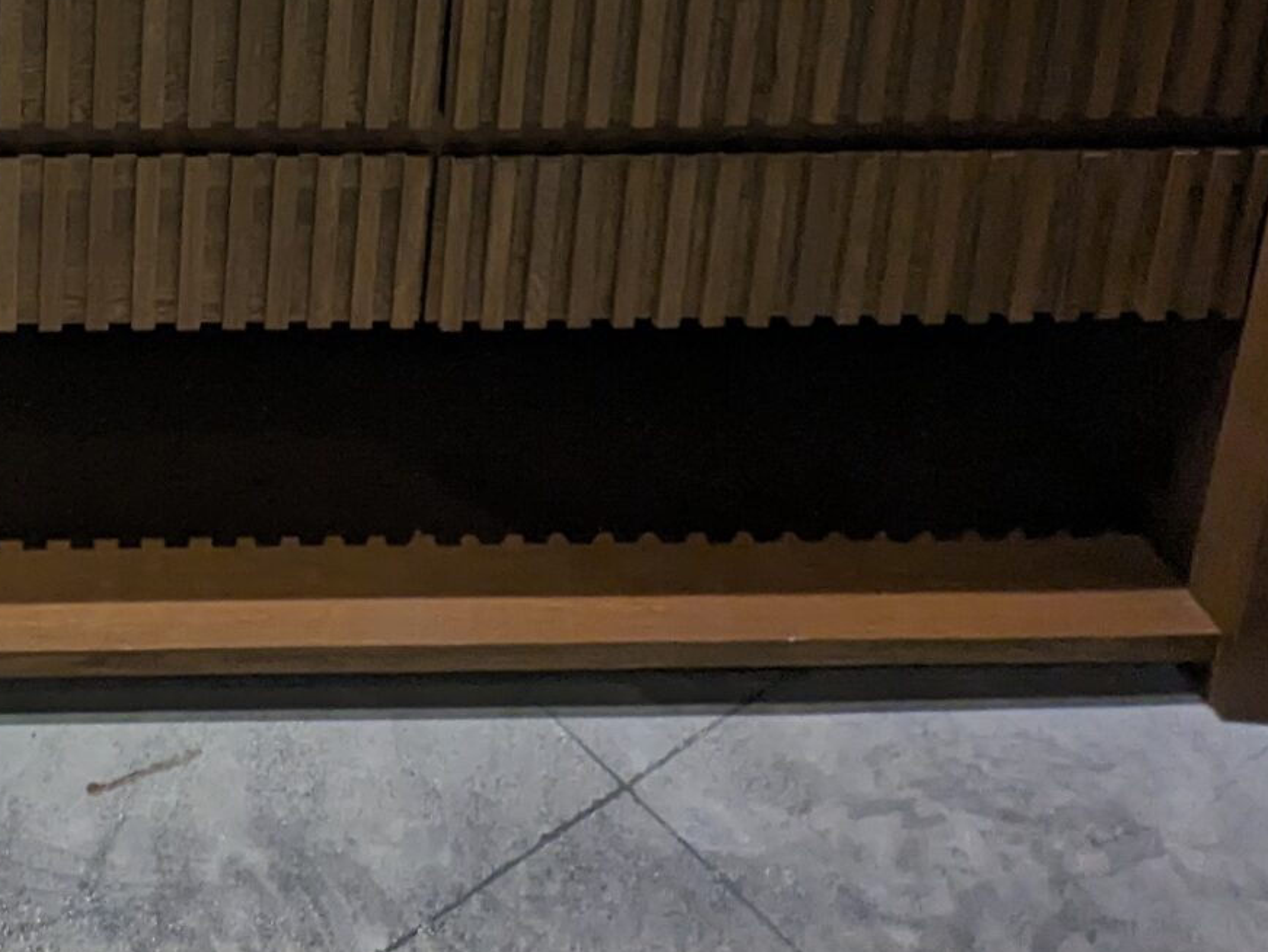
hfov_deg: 36.4
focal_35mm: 47
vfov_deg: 24.8
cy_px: -427
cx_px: 1
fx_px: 1722
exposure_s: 1/30
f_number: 2.2
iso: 154
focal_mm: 2.35
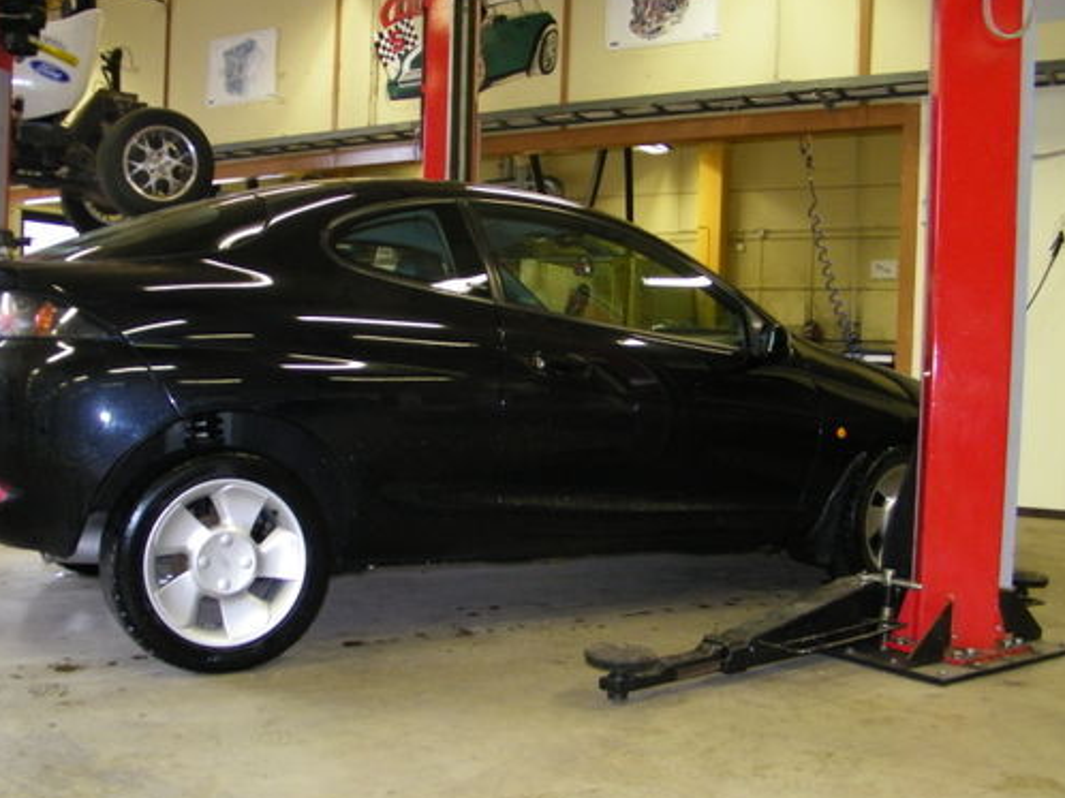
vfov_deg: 39.6
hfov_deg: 51.3
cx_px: 473
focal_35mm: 36
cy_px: 417
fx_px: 1107
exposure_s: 1/30
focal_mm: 5
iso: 200
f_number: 3.5
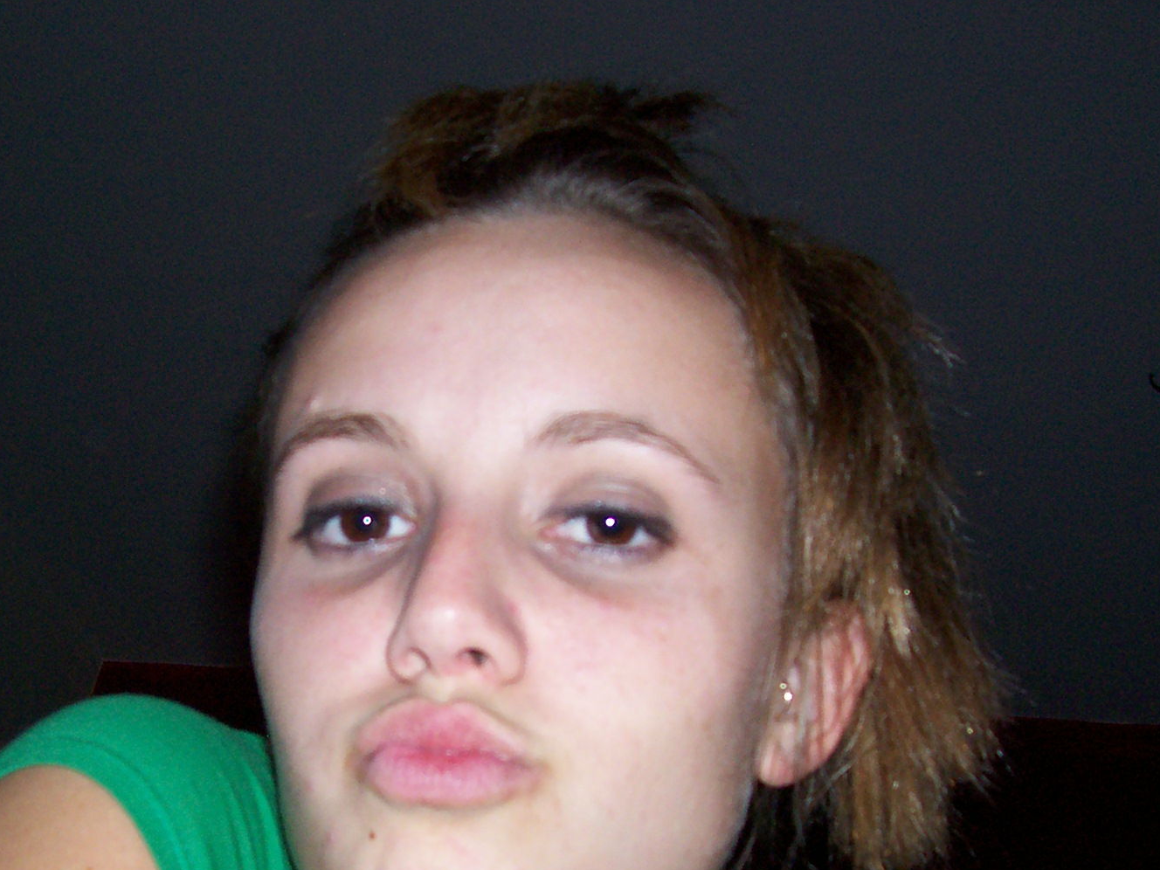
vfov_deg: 24.3
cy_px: 742
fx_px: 1977
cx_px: 397
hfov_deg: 32.5
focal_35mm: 59
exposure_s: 1/112
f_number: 2.7
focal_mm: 5.6
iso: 140
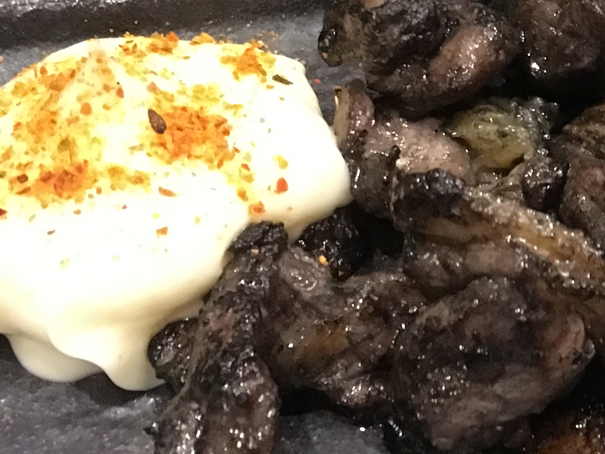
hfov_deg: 17.8
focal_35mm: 99
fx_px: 1730
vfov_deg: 14.9
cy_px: 165
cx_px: 904
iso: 320
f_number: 2.2
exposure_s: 1/15
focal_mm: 4.15
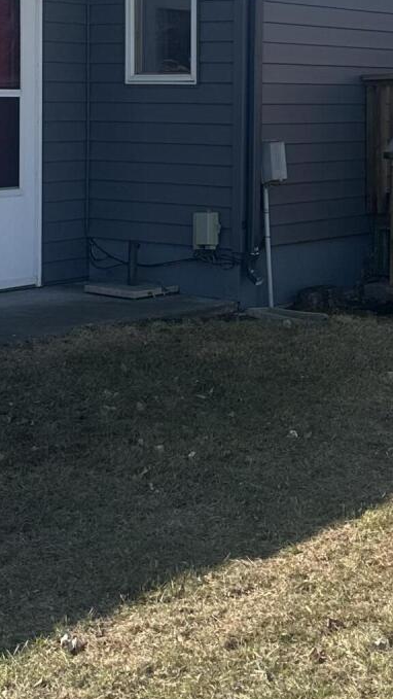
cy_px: 129
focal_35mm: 77
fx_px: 1426
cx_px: 310
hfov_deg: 15.6
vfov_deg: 26.9
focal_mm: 6.86
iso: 80
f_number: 1.78
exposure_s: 1/2299
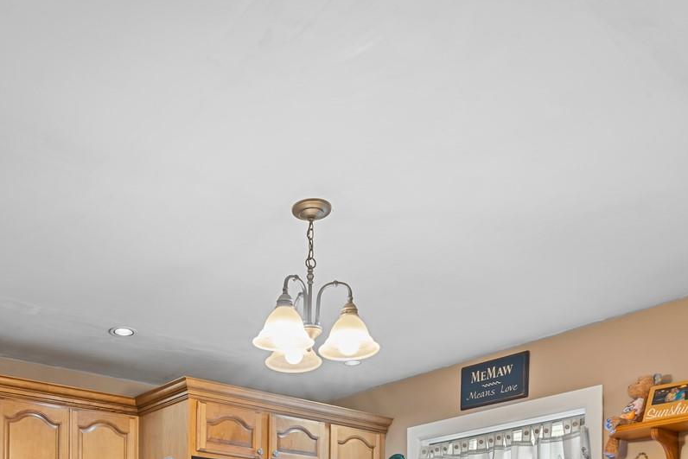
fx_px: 688
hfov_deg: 52.0
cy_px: 580
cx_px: 220
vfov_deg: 30.1
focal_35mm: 36
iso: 400
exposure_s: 2
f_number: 10
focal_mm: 14
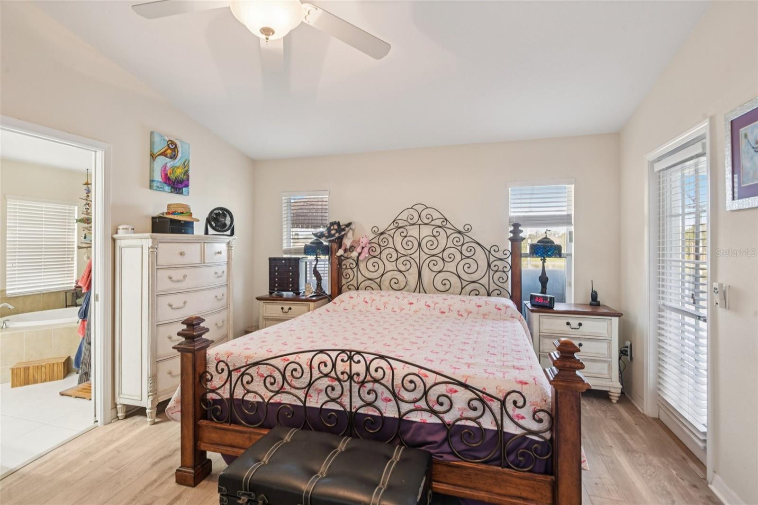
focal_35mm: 16
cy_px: 252
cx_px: 379
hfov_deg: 96.7
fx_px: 337
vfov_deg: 73.7
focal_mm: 16
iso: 400
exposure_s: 1/8
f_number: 8
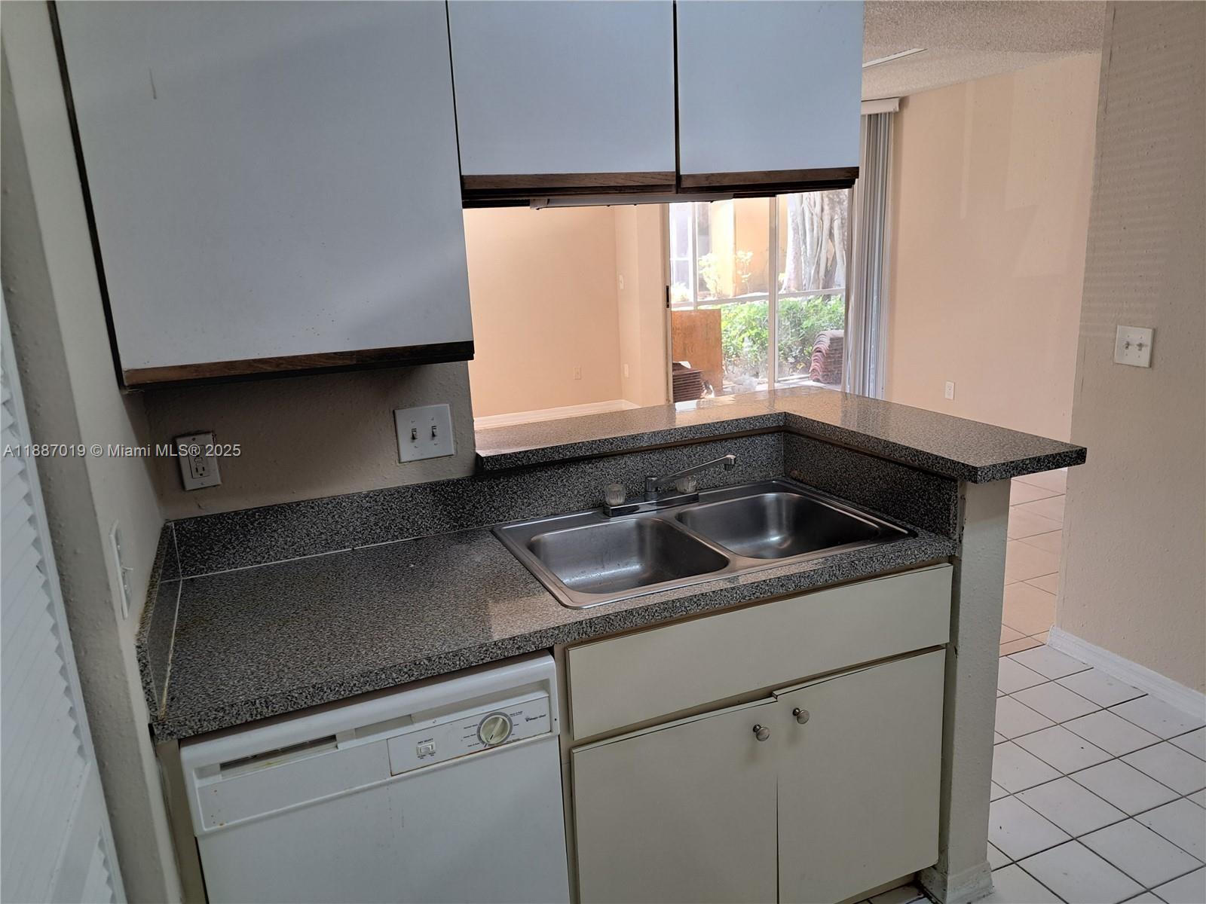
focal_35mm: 24
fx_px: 836
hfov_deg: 71.6
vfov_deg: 56.8
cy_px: 452
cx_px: 603
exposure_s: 1/60
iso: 125
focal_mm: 5.23
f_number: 1.8
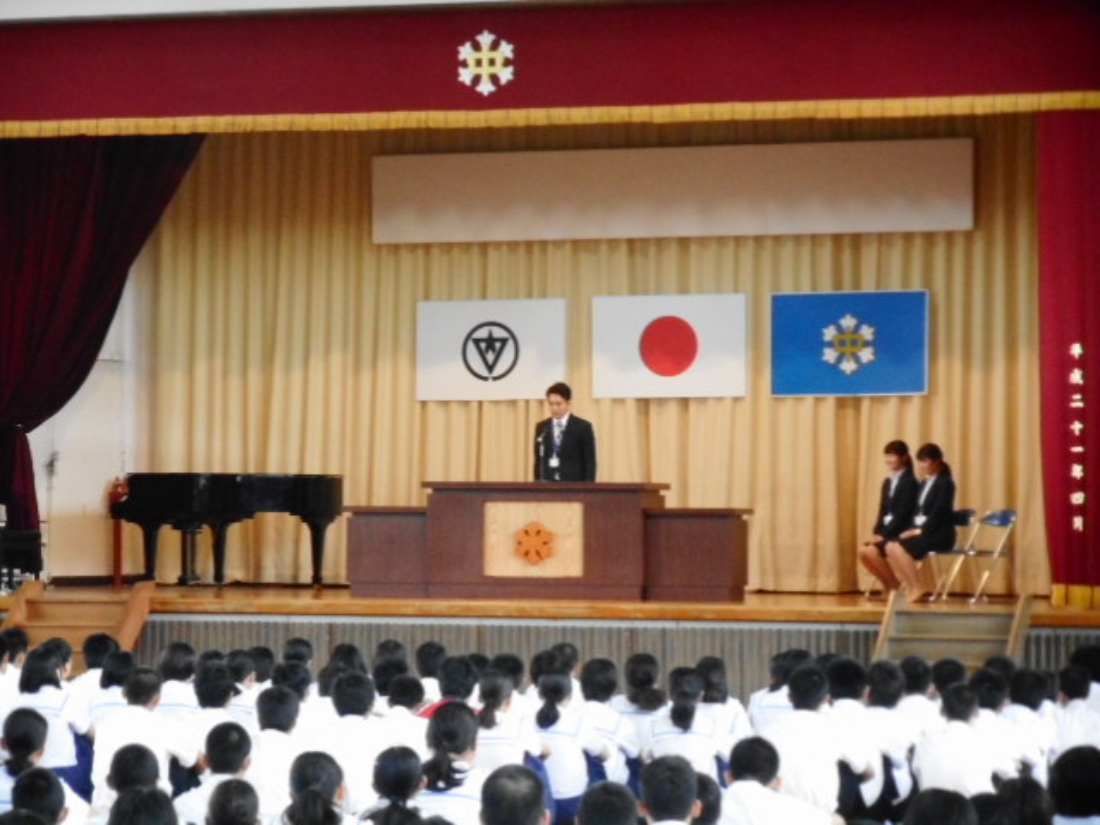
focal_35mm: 134
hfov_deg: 14.7
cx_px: 550
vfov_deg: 11.1
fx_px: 4258
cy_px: 412
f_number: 6.1
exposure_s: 1/13
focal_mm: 23.9
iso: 800
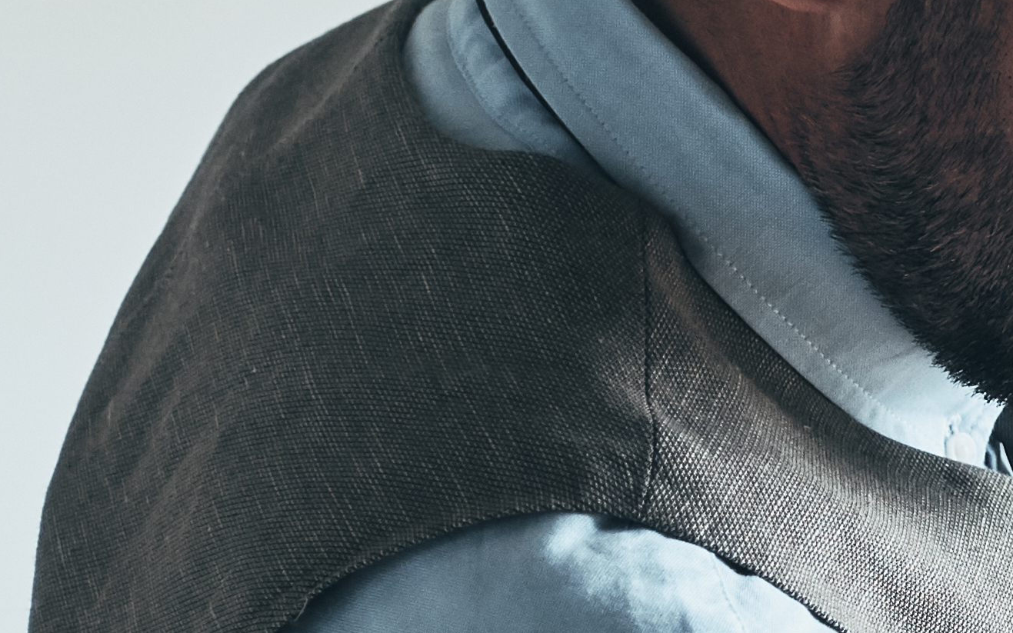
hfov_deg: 7.1
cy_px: 1051
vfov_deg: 4.7
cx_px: 2485
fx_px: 7647
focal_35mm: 277
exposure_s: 1/80
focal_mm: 45
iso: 500
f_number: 3.5
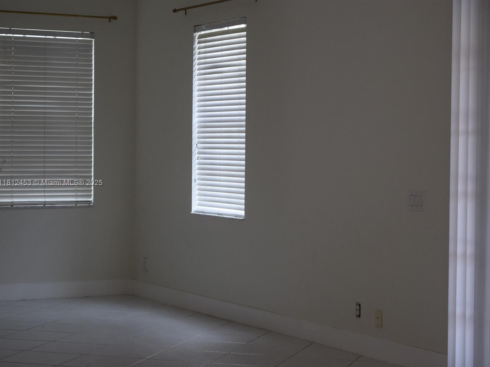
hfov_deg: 21.9
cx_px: 269
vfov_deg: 16.5
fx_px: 1268
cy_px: 183
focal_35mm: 90
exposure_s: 1/60
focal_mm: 55
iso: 1000
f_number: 5.6
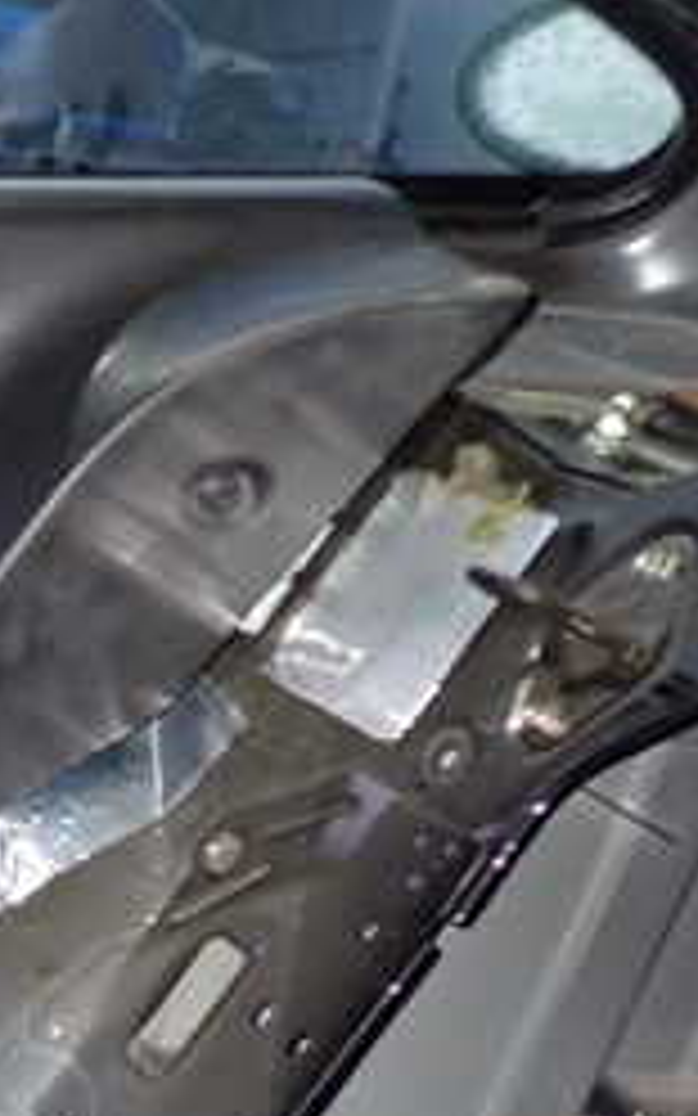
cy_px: 864
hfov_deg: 16.5
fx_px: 1948
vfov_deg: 31.3
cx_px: -612
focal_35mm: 64
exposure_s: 1/30
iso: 800
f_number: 2
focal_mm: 4.5
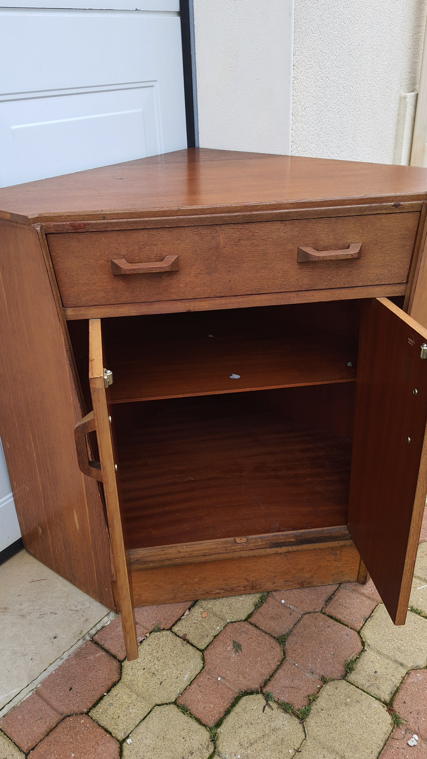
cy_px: 380
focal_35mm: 29
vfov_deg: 66.1
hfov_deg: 40.2
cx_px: 205
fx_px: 584
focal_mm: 4.32
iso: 50
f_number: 1.7
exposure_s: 1/225
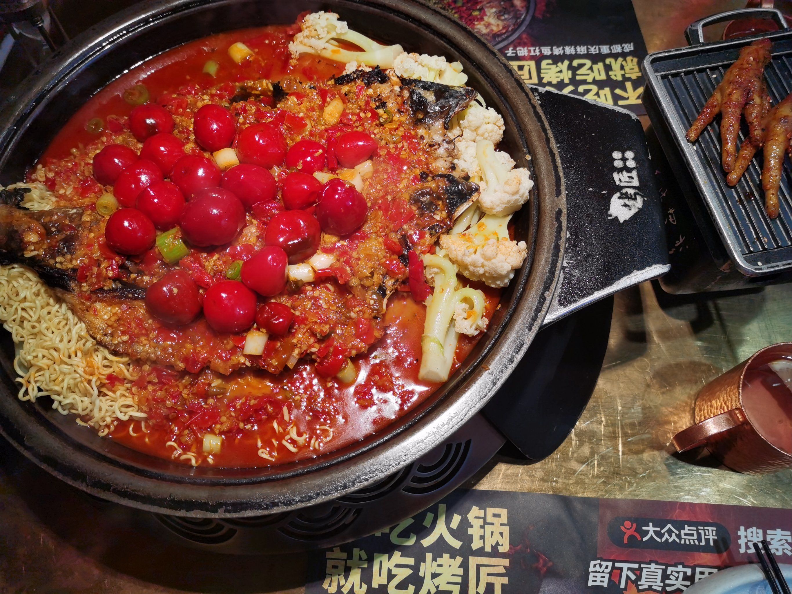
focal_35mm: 27
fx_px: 618
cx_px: 396
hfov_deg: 65.3
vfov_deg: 51.4
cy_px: 297
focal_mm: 5.58
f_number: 1.8
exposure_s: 1/100
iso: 50
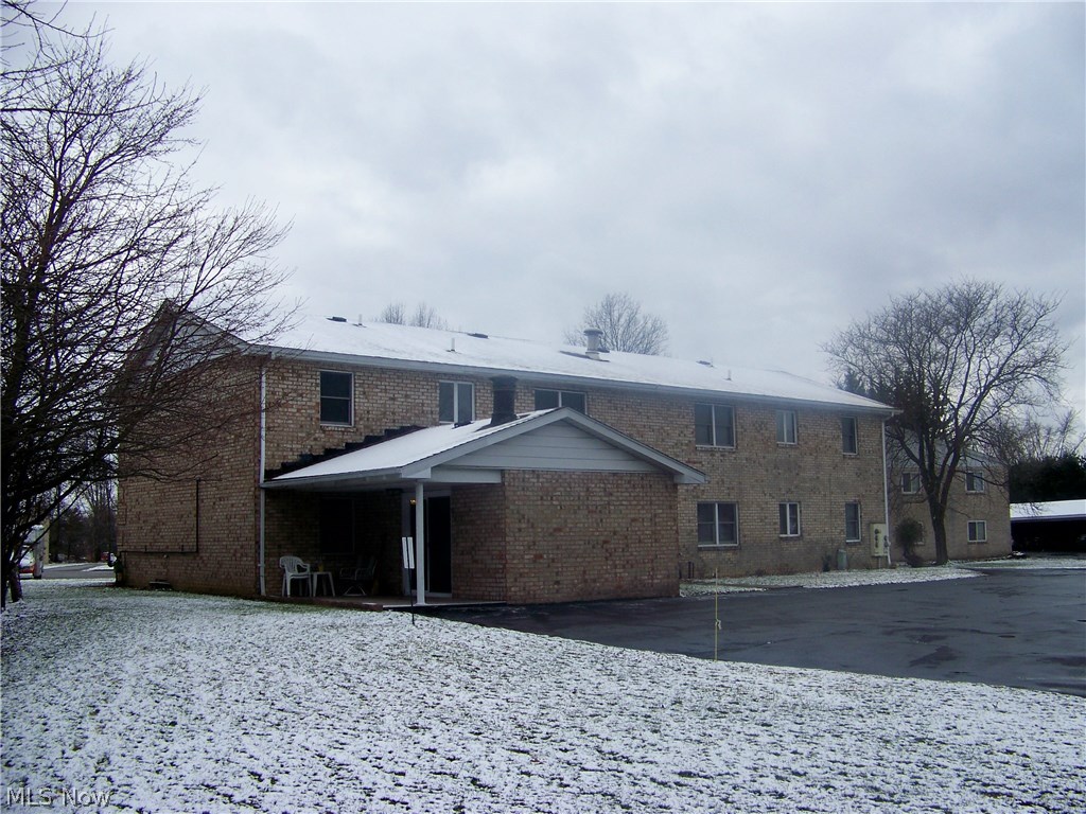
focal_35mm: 36
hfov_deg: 51.4
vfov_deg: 39.7
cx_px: 543
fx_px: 1129
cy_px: 407
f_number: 2.8
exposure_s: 1/800
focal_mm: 5.85
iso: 64
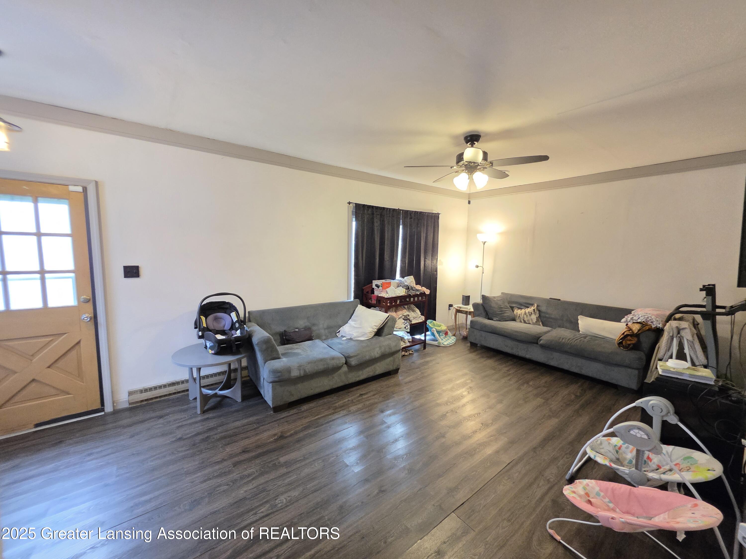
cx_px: 373
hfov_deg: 106.2
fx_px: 280
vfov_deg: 89.9
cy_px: 280
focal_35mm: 13
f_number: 1.9
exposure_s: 1/60
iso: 500
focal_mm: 2.2
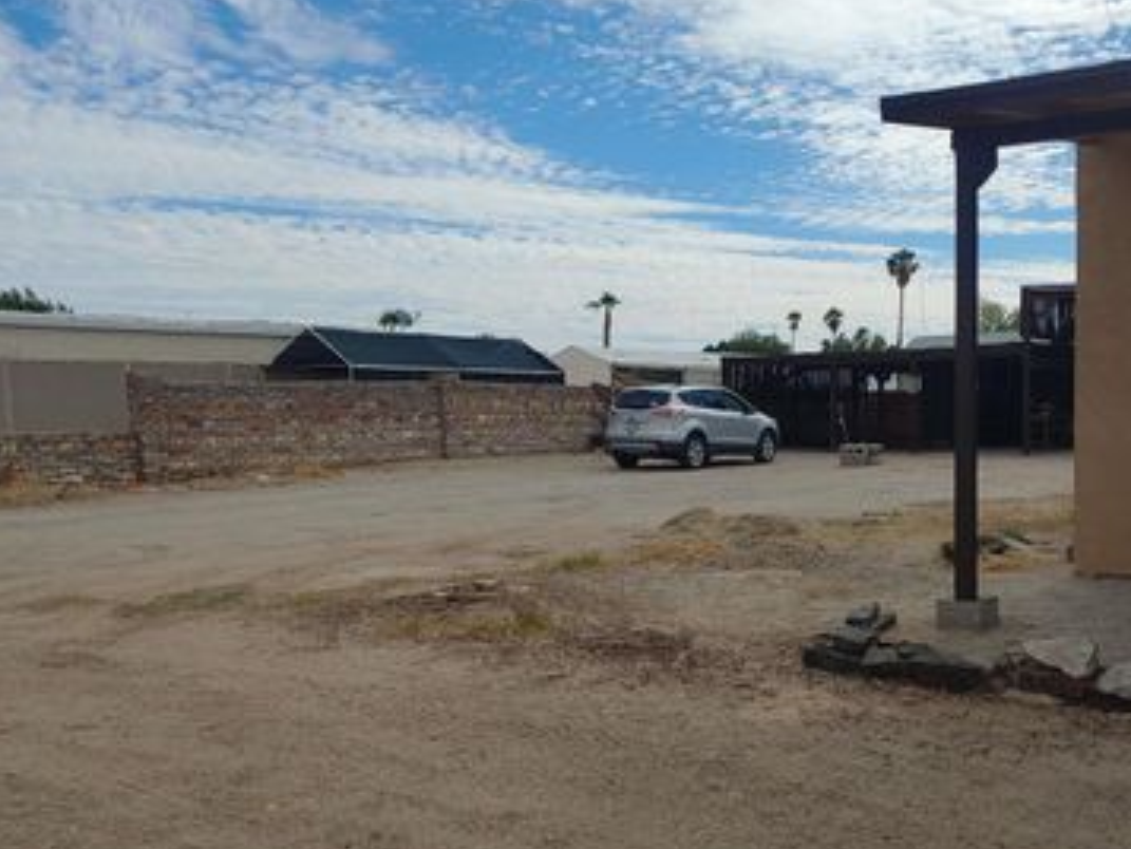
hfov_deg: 51.8
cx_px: 732
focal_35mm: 35
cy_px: 527
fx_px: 1144
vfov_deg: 40.5
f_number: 1.5
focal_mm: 4.23
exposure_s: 1/4167
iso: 50
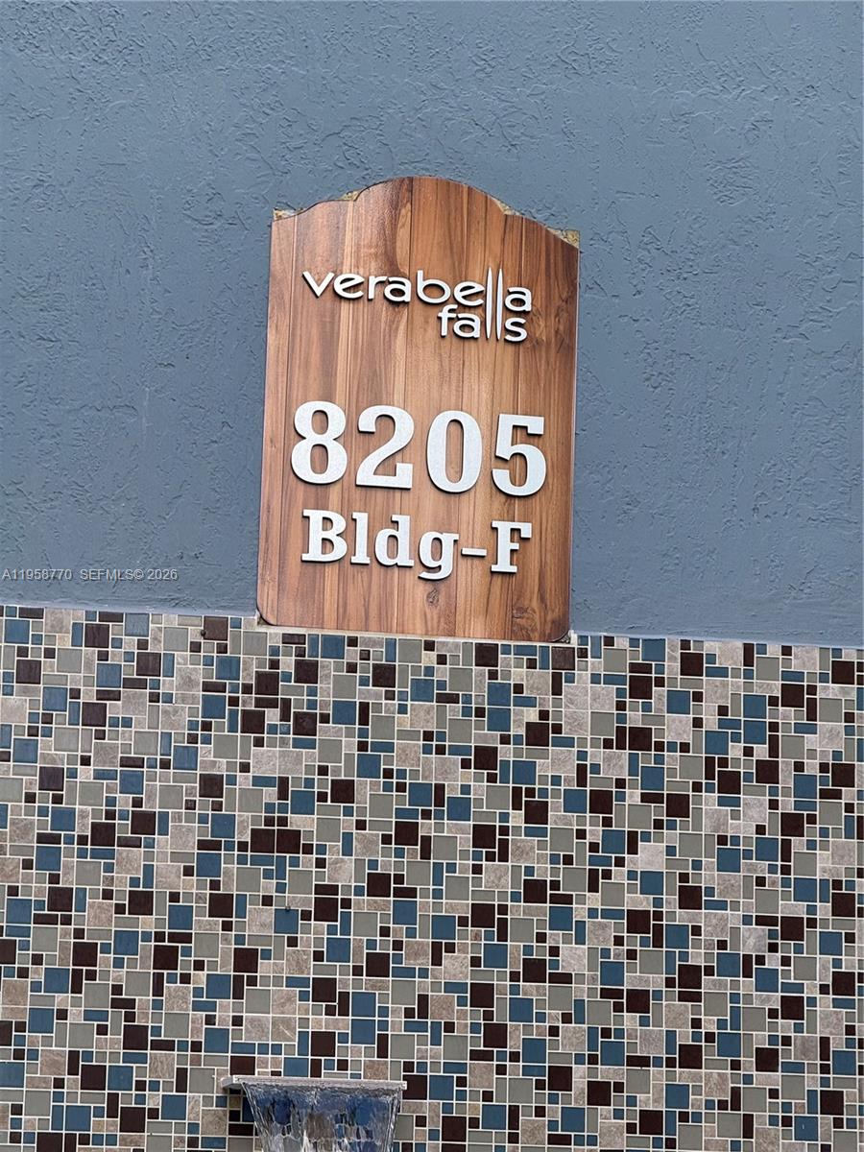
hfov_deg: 12.3
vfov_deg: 16.4
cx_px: 432
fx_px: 3994
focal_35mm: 120
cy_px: 576
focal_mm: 15.66
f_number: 2.8
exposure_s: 1/197
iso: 50
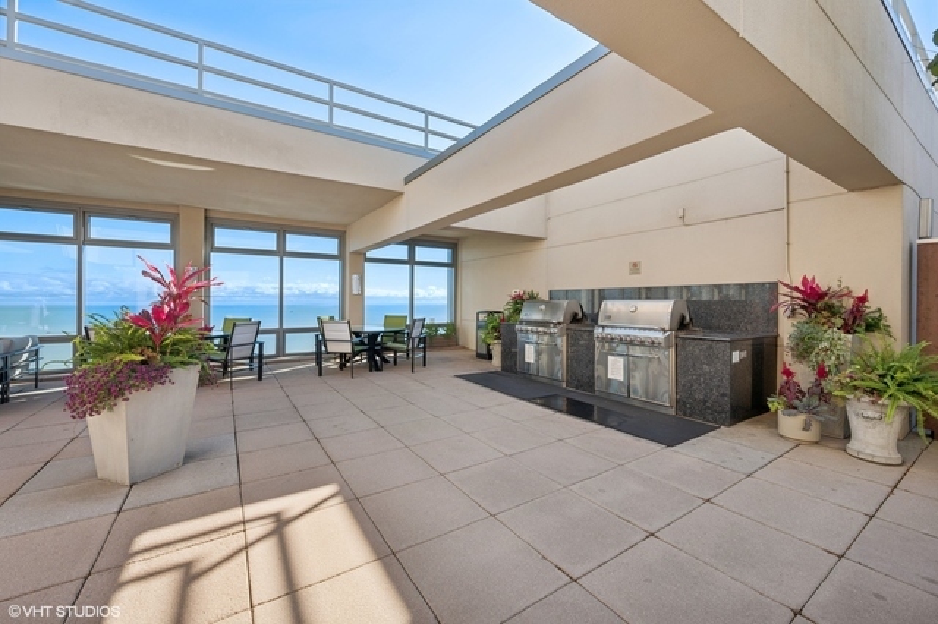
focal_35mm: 14
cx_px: 469
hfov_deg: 104.3
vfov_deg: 81.1
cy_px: 312
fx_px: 365
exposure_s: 1/13
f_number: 13
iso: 100
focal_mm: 14
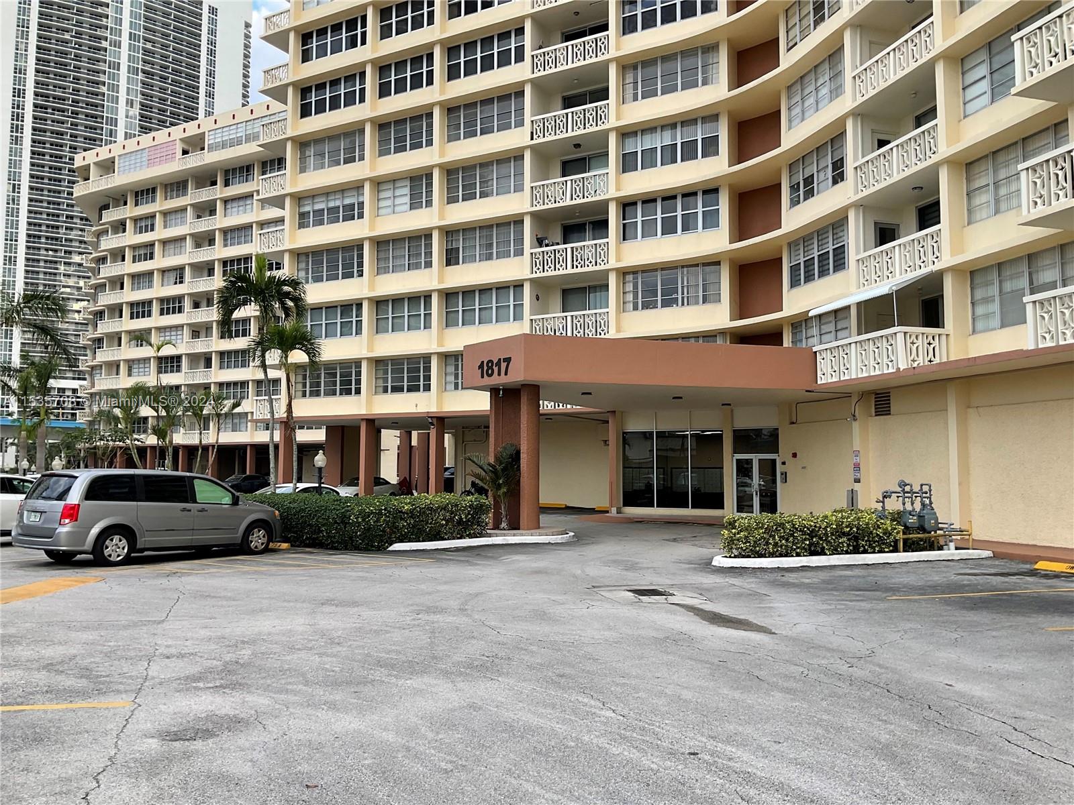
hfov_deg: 61.7
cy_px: 402
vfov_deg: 48.2
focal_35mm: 29
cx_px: 537
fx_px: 900
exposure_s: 1/156
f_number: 1.8
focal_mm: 3
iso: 16
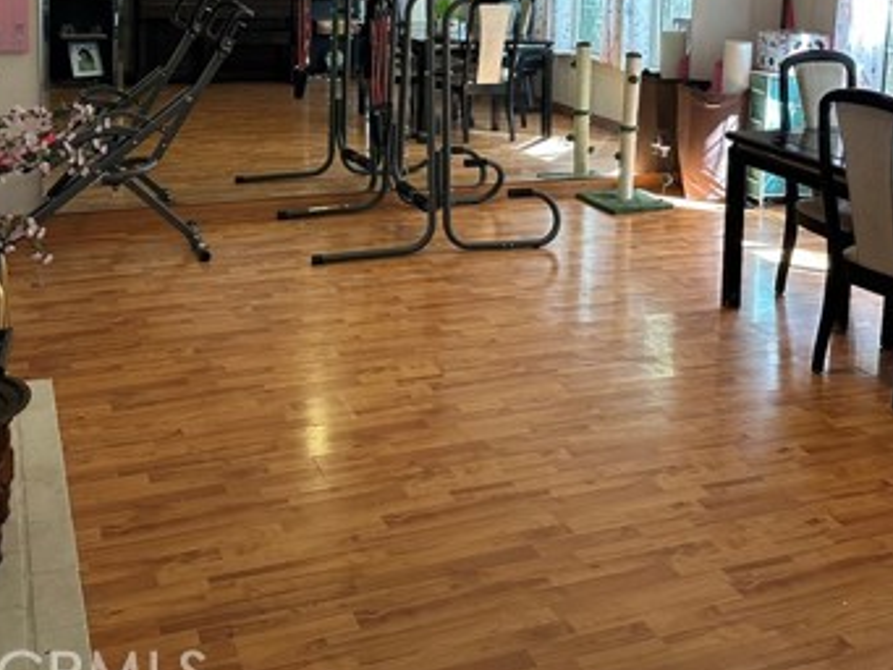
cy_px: 84
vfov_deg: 30.9
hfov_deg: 42.0
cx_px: 474
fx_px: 1161
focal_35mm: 45
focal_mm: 6.86
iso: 250
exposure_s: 1/81
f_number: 1.78
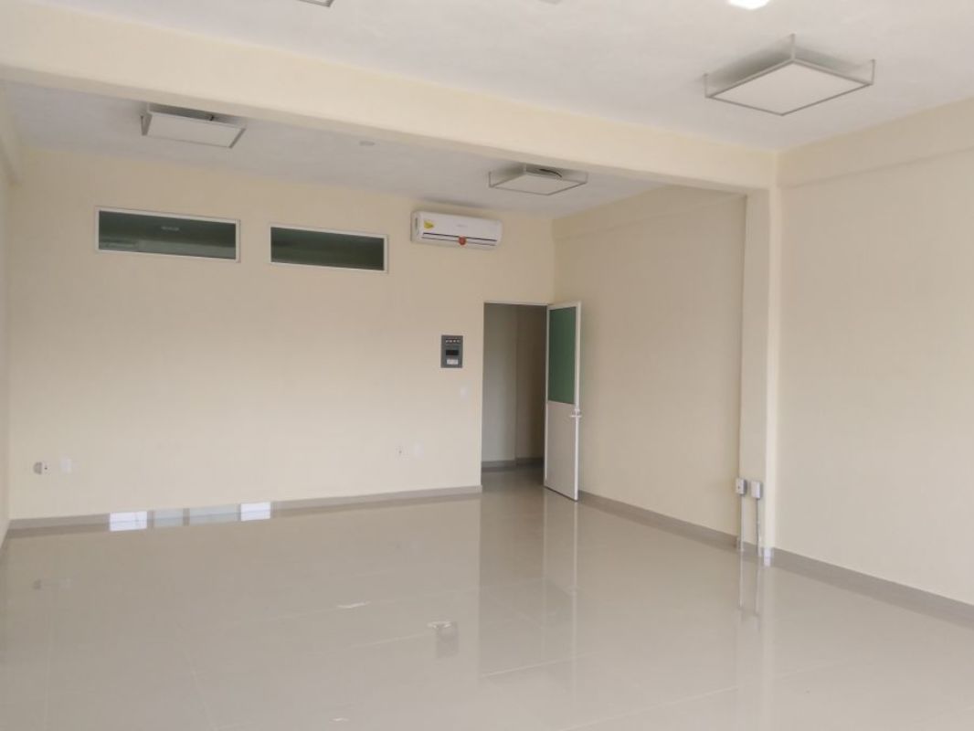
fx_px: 732
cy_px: 366
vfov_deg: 53.1
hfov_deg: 67.3
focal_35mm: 26
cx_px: 487
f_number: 1.8
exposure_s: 1/120
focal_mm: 3.59
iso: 142
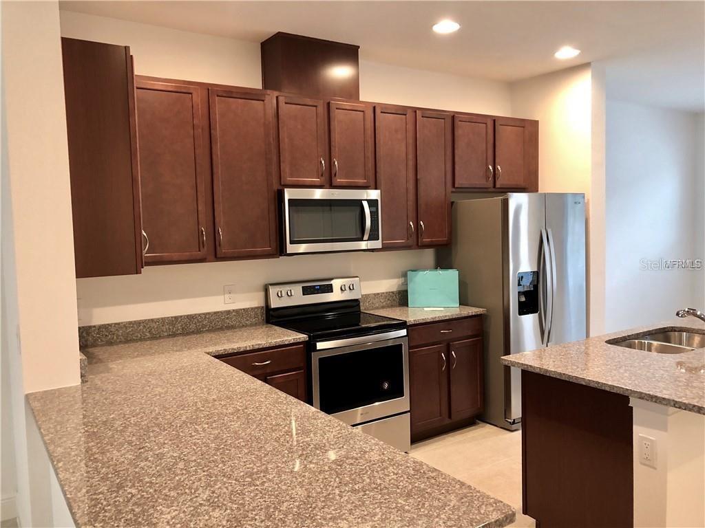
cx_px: 352
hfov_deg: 63.4
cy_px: 264
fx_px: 570
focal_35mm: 28
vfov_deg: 49.7
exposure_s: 1/15
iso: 50
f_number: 1.8
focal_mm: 4
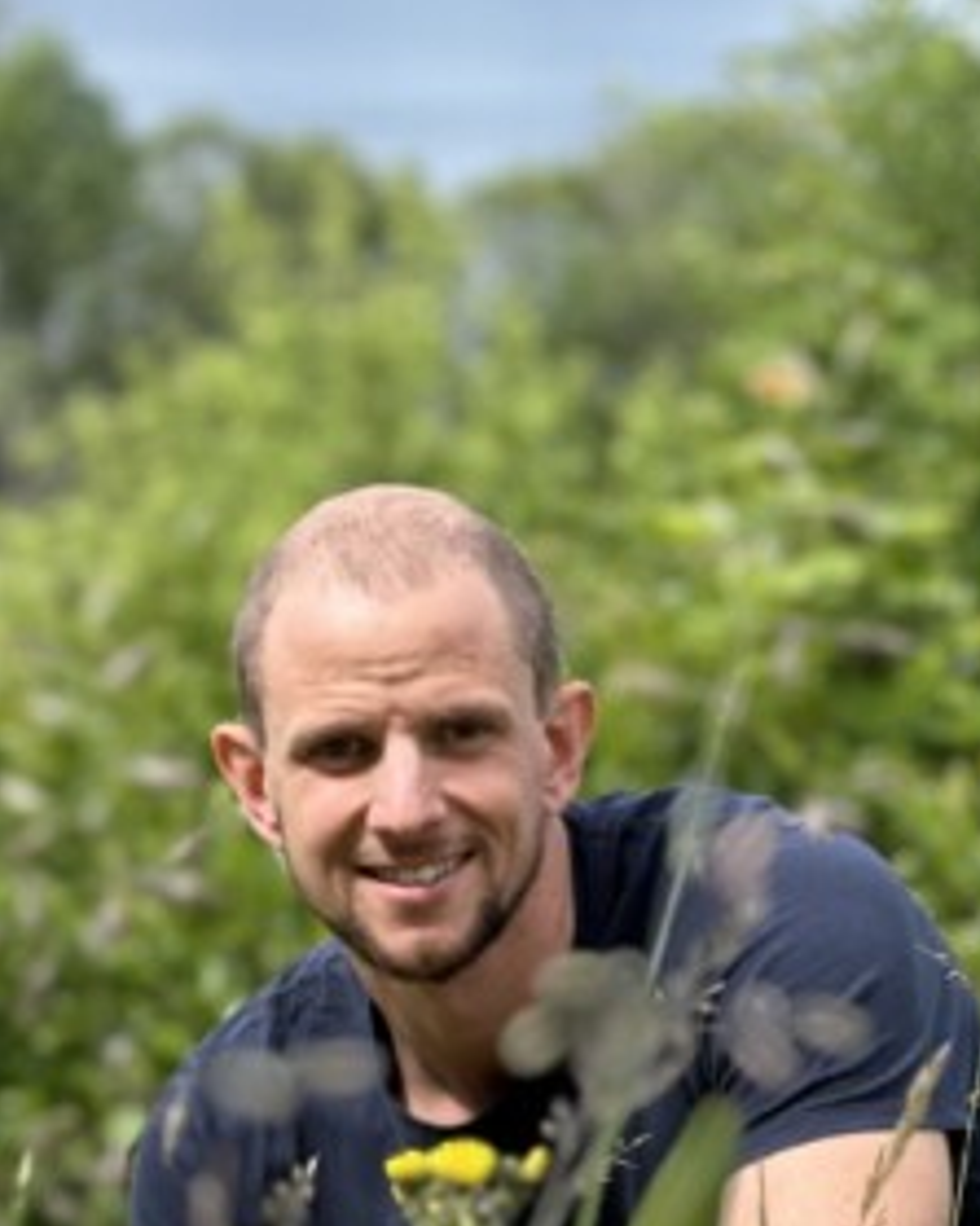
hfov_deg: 7.5
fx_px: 7509
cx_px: 202
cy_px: 857
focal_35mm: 207
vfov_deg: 9.3
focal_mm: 9
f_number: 2.8
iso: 32
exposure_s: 1/362
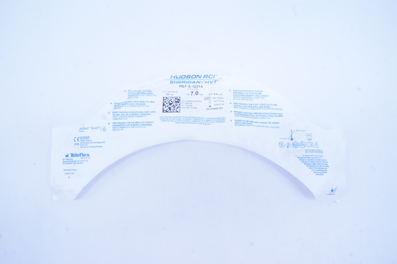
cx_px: 198
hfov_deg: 67.4
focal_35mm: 27
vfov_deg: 47.8
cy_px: 132
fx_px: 297
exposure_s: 1/10
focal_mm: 18
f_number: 16
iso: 400
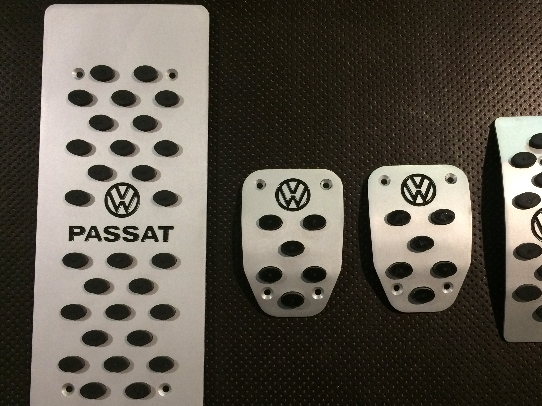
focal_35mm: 38
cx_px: 322
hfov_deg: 48.7
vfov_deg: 37.7
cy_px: 226
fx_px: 595
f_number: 2.2
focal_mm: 4.15
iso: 320
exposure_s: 1/33
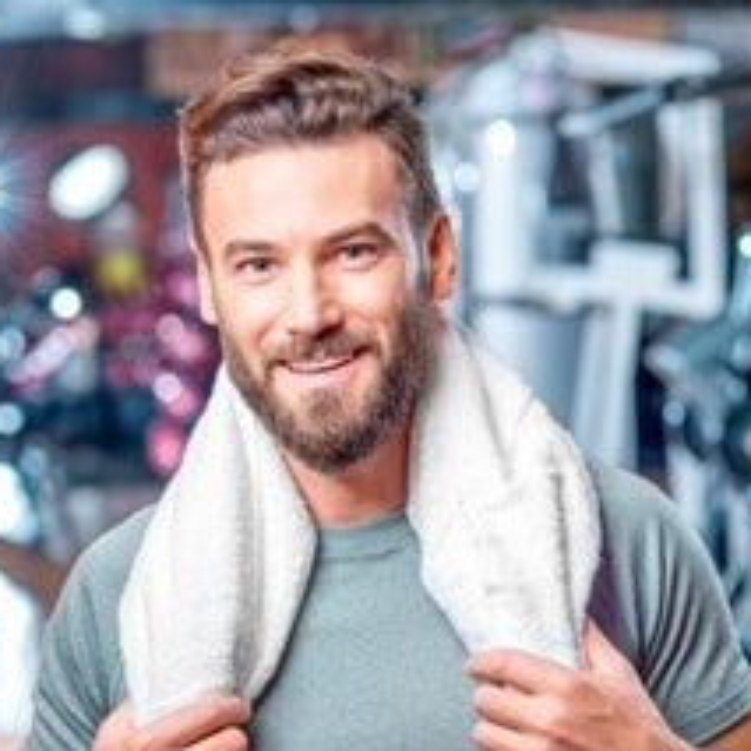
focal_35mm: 136
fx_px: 3338
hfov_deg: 12.8
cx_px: 490
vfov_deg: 12.8
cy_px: 464
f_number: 4
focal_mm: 85
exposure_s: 1/200
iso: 200
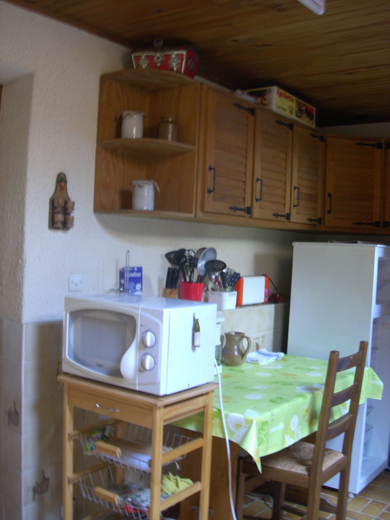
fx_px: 571
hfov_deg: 37.7
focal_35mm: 38
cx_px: 195
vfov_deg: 49.0
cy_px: 260
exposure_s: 1/4.4
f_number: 2.8
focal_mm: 7.8
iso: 64
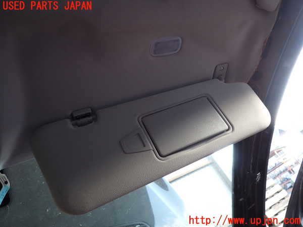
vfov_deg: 54.9
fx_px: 219
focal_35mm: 25
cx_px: 152
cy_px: 114
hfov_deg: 69.4
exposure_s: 1/60
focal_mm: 4.5
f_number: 2
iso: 200
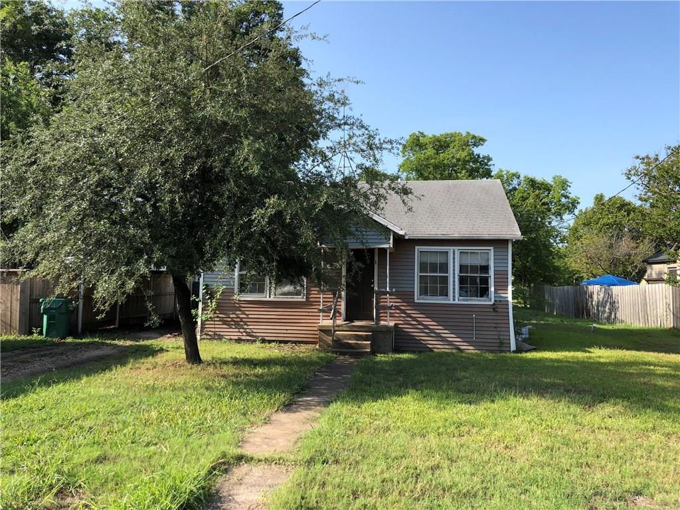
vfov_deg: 49.7
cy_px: 255
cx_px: 340
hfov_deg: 63.4
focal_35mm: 28
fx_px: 550
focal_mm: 4
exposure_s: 1/796
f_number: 1.8
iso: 20
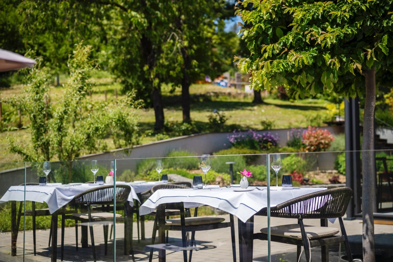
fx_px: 546
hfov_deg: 39.6
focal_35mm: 50
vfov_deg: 27.0
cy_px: 131
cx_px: 196
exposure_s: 1/2500
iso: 100
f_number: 2.5
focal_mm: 50
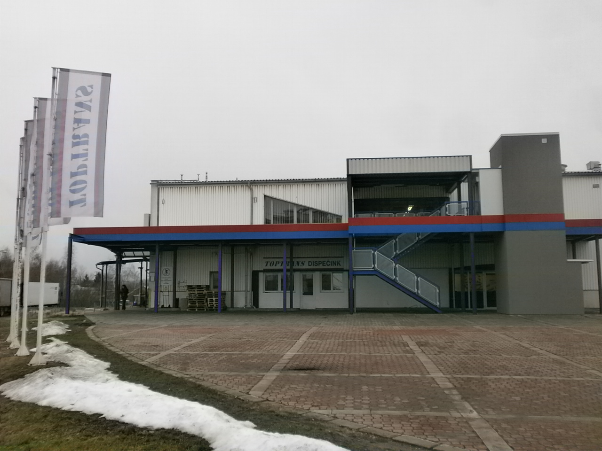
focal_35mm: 32
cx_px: 301
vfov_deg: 44.2
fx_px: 557
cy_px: 226
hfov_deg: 56.8
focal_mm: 5.8
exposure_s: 1/160
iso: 100
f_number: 3.1
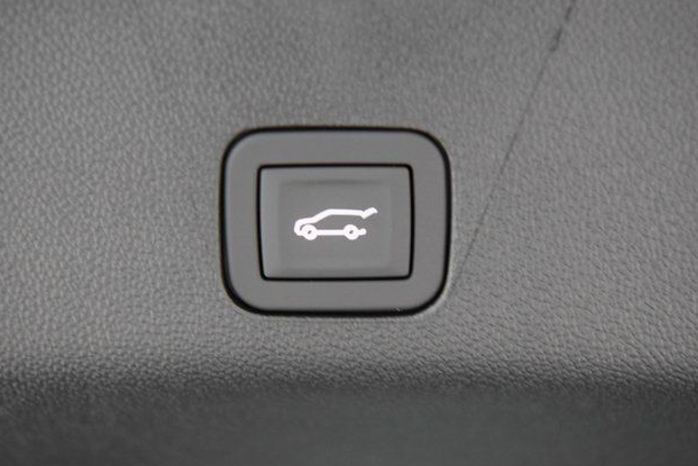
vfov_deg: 21.6
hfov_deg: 31.9
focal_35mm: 63
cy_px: 230
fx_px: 1222
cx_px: 343
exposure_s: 1/20
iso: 3200
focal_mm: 40
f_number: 2.8
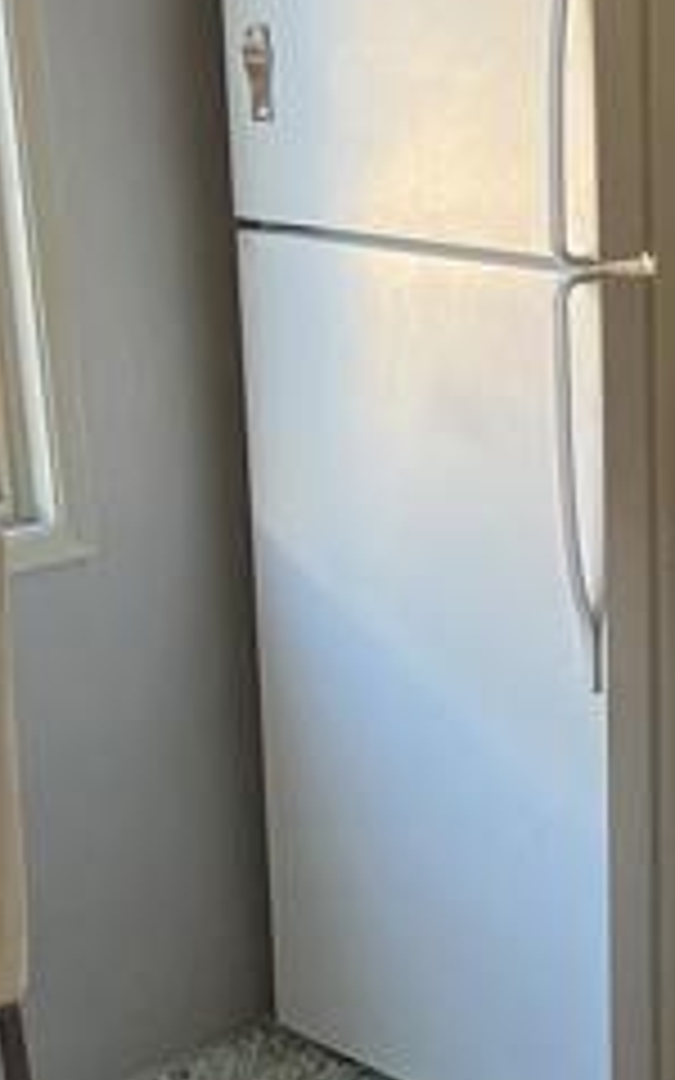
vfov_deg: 26.1
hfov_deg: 15.6
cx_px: 914
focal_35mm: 79
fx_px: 2325
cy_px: 504
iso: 320
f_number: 1.8
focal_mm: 3.99
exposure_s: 1/60
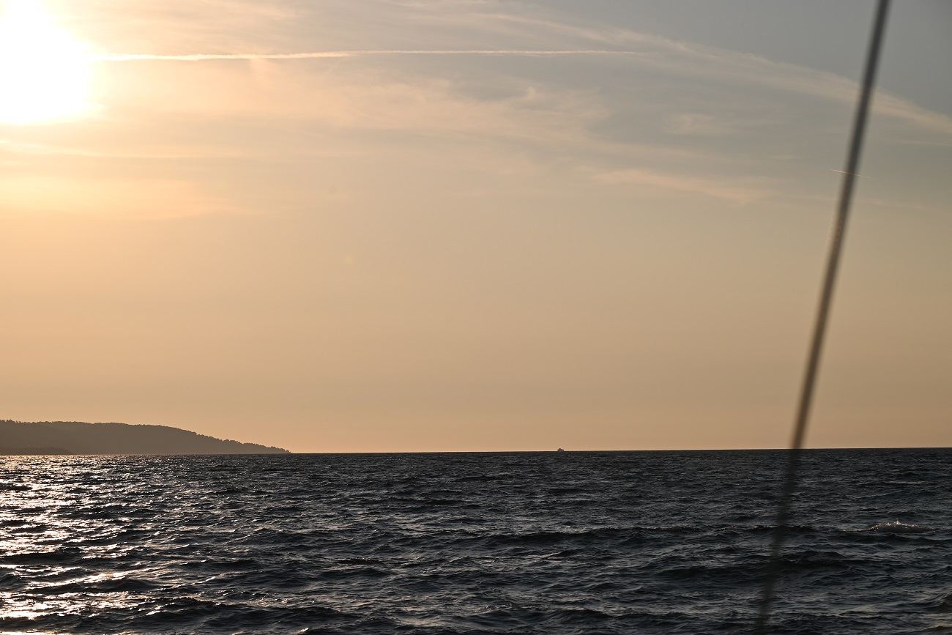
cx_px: 476
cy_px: 318
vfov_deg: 13.4
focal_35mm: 102
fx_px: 2697
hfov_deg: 20.0
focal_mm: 102
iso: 100
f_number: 9
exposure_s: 1/1250
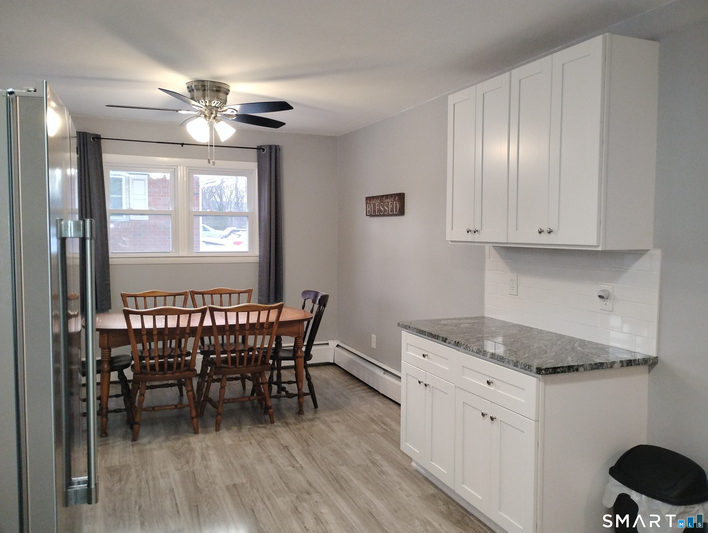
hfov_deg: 63.4
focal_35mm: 28
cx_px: 354
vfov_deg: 49.9
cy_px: 266
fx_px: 573
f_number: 1.8
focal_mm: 4.26
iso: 1288
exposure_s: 1/60
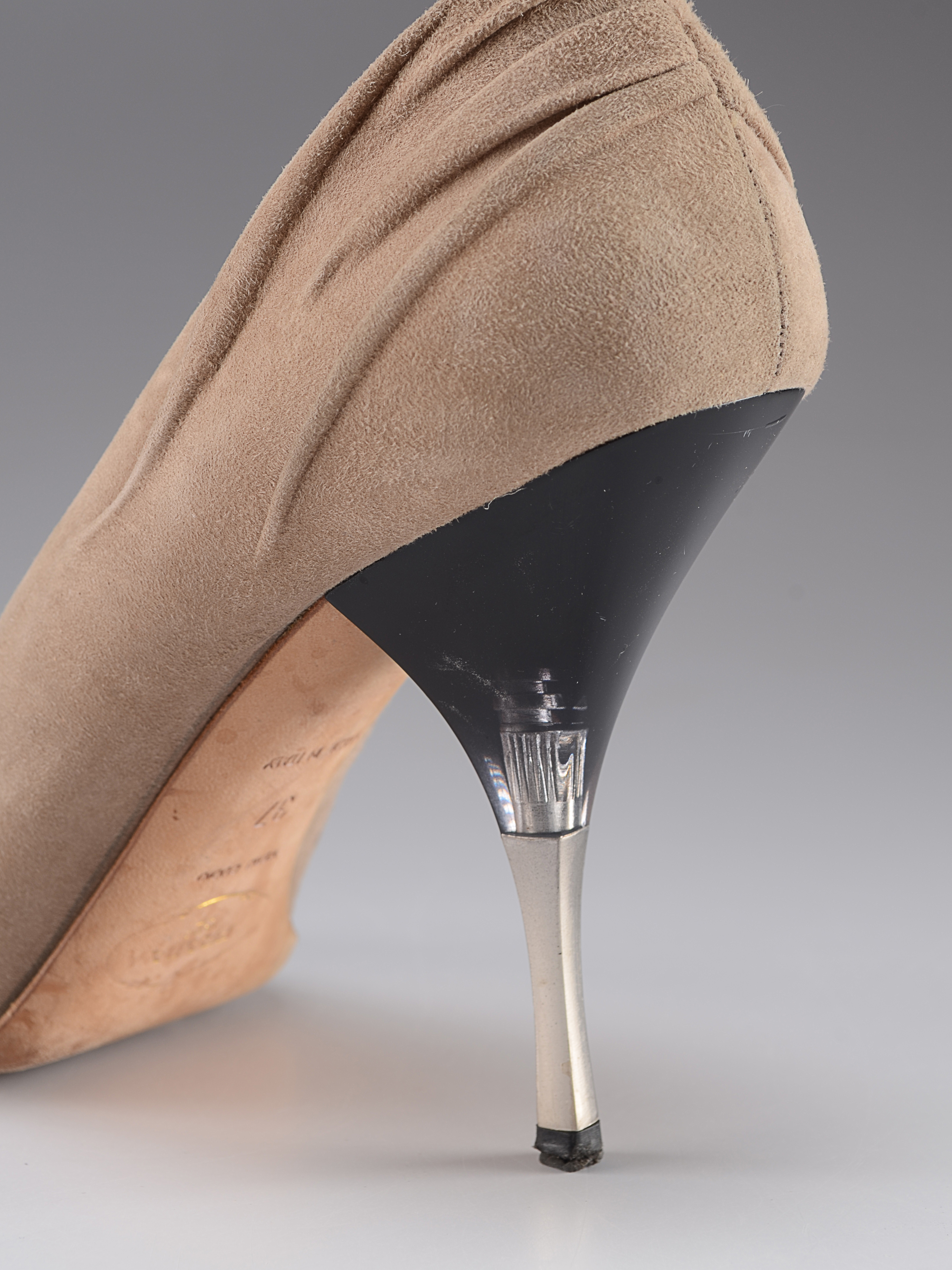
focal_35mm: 72
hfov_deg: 20.4
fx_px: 2640
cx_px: 476
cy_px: 567
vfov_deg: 27.0
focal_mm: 44
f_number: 9
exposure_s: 1/80
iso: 100
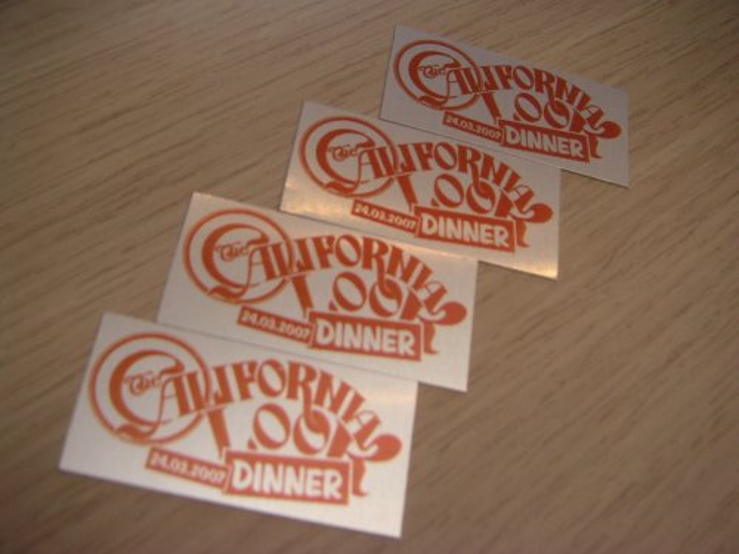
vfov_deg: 37.7
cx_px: 370
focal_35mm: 38
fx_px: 811
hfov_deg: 49.0
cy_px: 277
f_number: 2.8
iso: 70
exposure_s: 1/50
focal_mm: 6
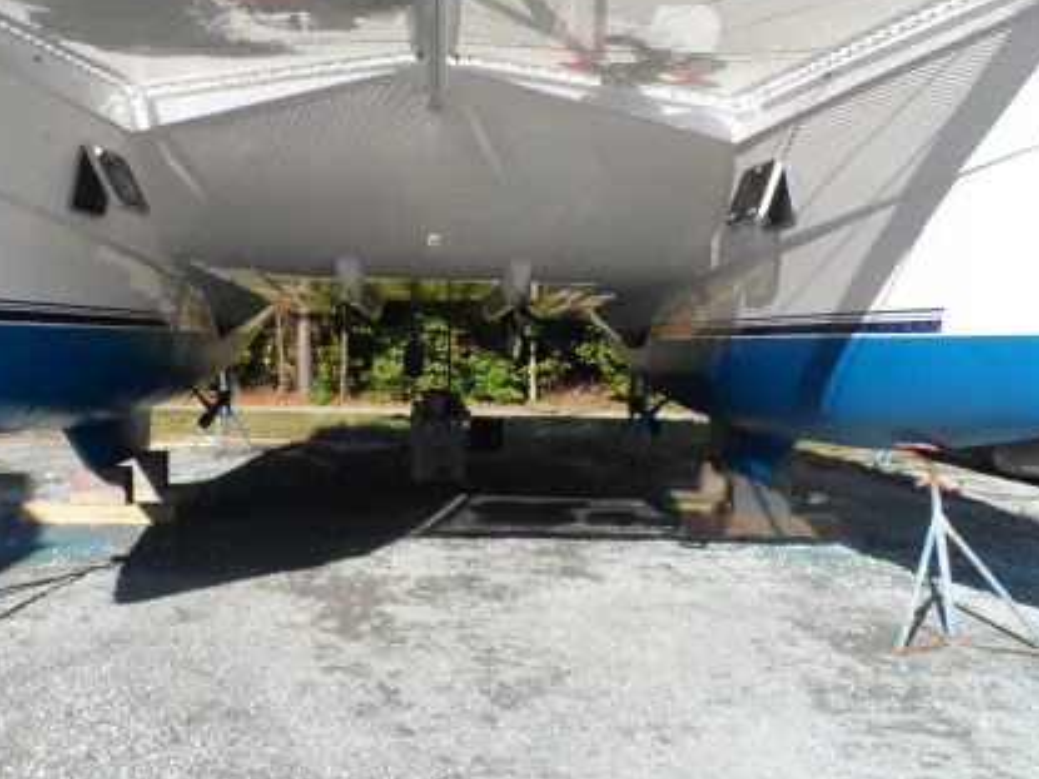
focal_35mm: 37
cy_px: 406
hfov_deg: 50.0
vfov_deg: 38.6
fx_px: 1110
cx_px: 451
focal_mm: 4
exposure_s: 1/350
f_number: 4.5
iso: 80
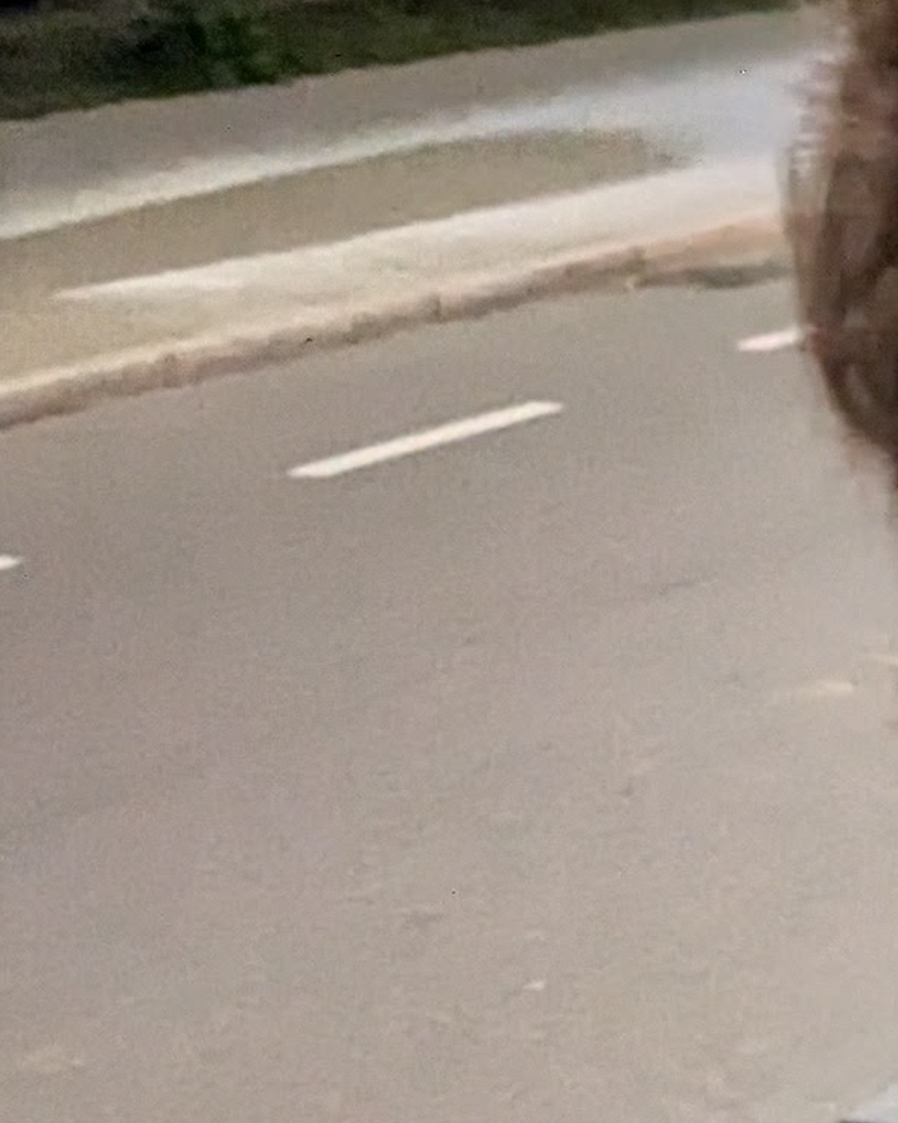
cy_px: 376
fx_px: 3722
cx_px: 1802
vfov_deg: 17.1
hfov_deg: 12.2
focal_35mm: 112
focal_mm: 2.74
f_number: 2.2
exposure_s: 1/16.7
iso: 1240
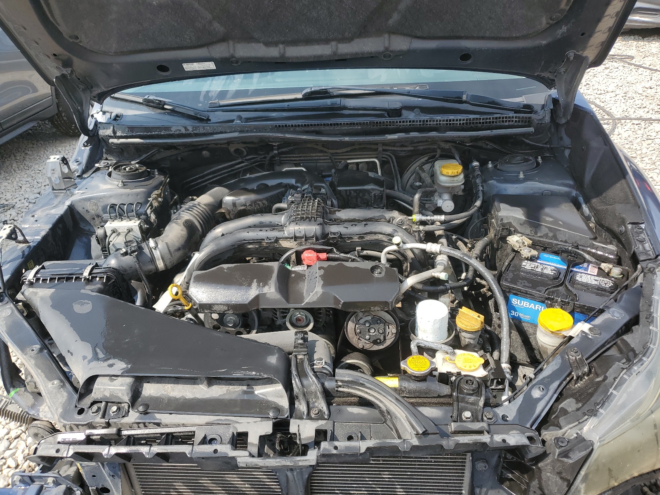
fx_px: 496
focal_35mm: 26
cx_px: 330
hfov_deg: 67.3
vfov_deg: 53.1
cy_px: 248
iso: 50
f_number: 1.5
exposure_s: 1/1429
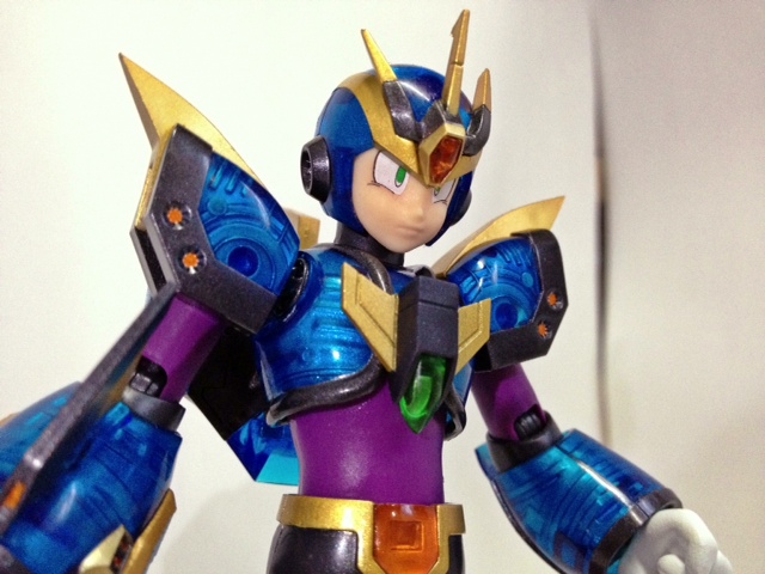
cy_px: 287
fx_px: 773
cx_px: 382
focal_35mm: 35
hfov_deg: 52.6
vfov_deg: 40.7
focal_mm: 4.28
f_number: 2.4
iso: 320
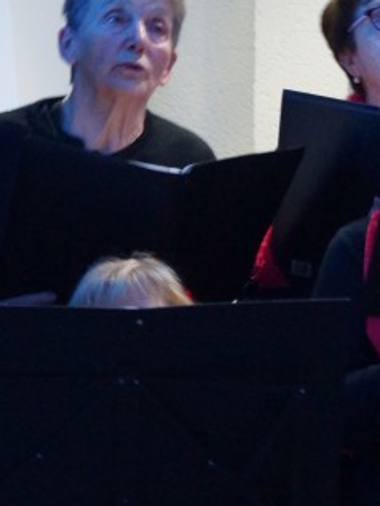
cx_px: 166
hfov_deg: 6.4
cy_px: 281
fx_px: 3408
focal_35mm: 233
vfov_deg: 8.5
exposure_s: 1/10
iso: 1600
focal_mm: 50
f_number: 5.6
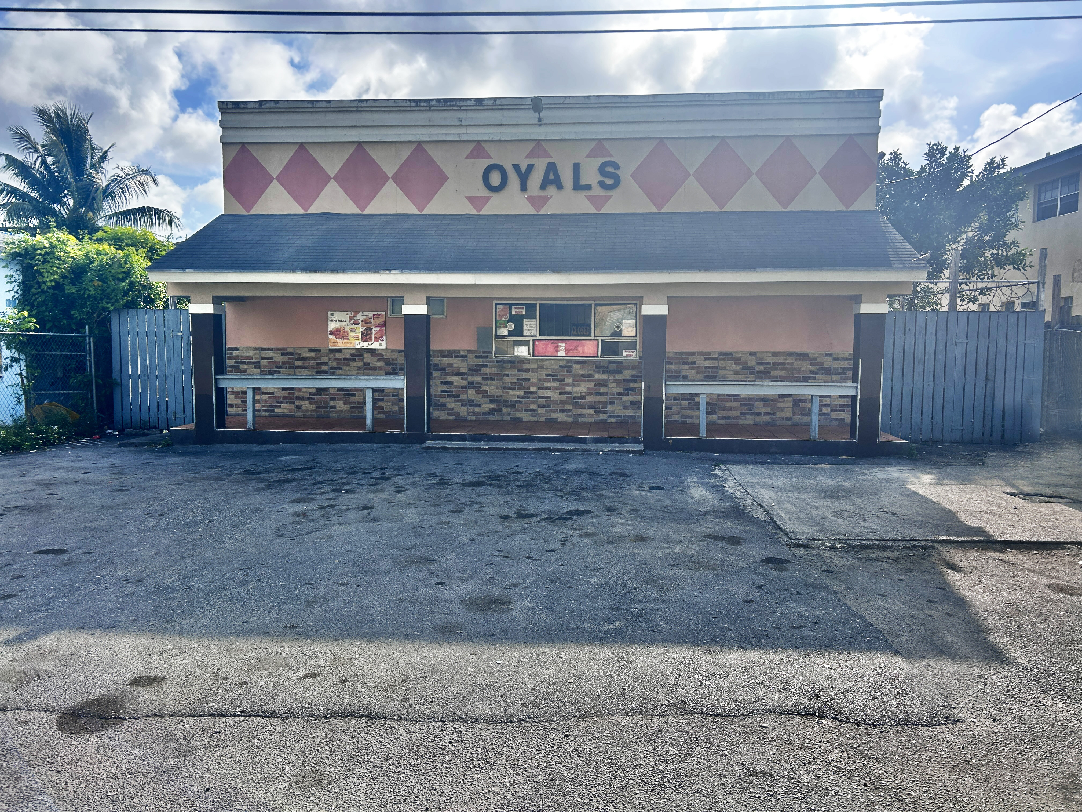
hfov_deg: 67.3
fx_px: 813
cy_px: 406
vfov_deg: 53.1
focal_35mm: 26
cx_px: 541
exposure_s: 1/3704
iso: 50
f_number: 1.5
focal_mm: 5.7
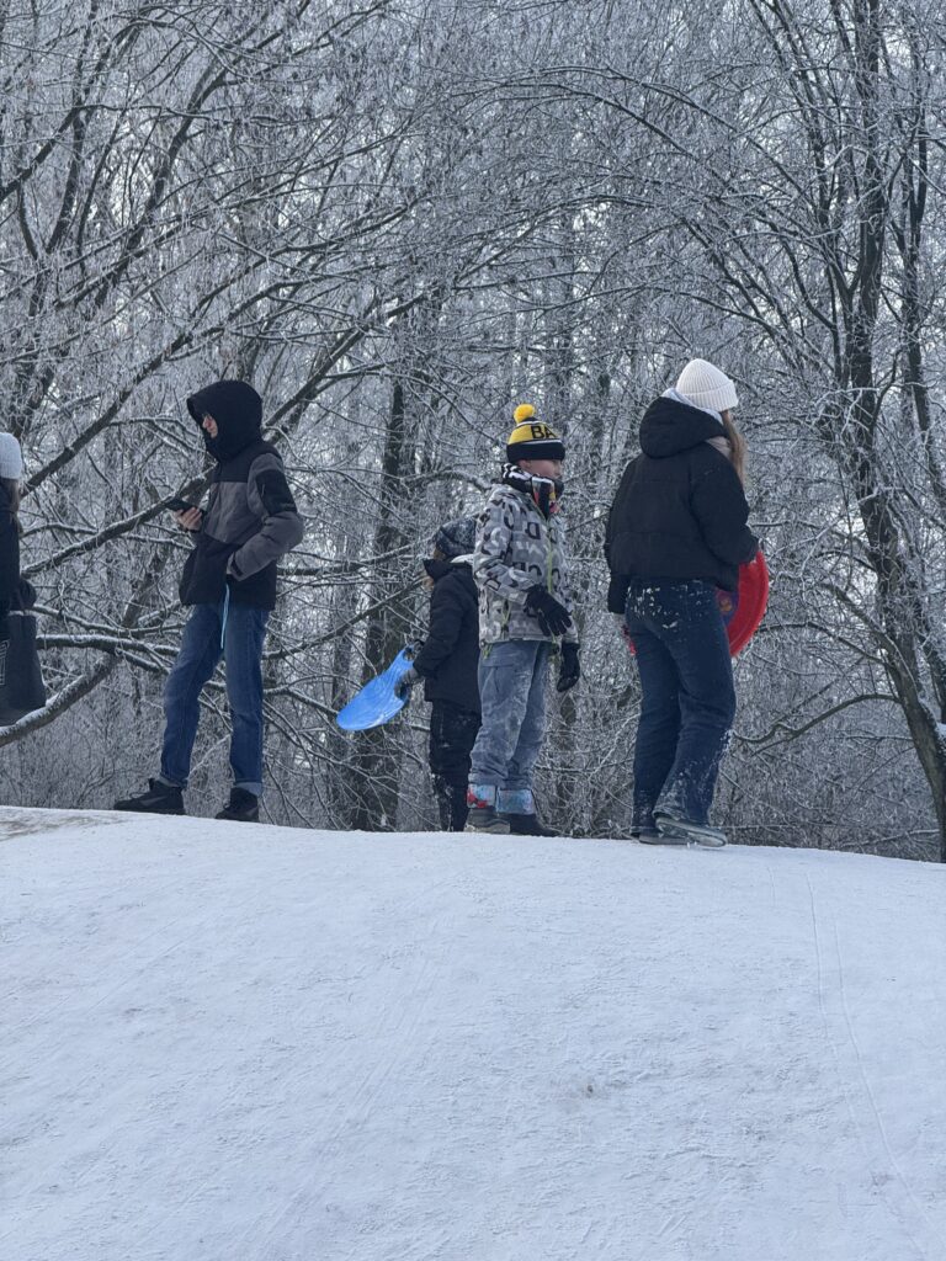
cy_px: 630
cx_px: 473
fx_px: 4373
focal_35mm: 120
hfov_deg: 12.3
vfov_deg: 16.4
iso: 50
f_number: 2.8
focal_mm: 15.66
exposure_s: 1/550
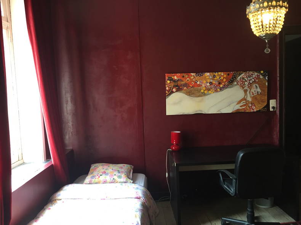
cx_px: 150
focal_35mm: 29
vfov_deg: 48.2
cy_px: 112
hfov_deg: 61.7
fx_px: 252
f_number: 2.2
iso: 50
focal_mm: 4.15
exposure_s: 1/33
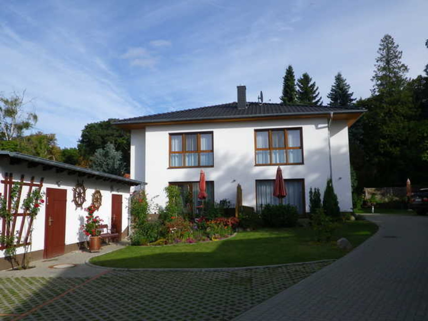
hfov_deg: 63.4
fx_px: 346
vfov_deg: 49.7
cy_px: 160
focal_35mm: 28
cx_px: 214
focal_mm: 5
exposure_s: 1/640
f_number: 4.2
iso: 80
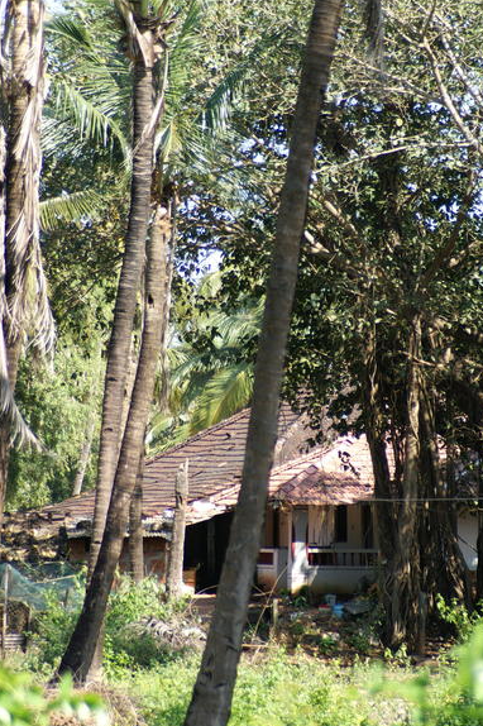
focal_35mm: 176
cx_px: 263
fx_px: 3537
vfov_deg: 11.7
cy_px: 330
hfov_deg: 7.8
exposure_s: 1/300
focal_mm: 105
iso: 100
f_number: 4.5
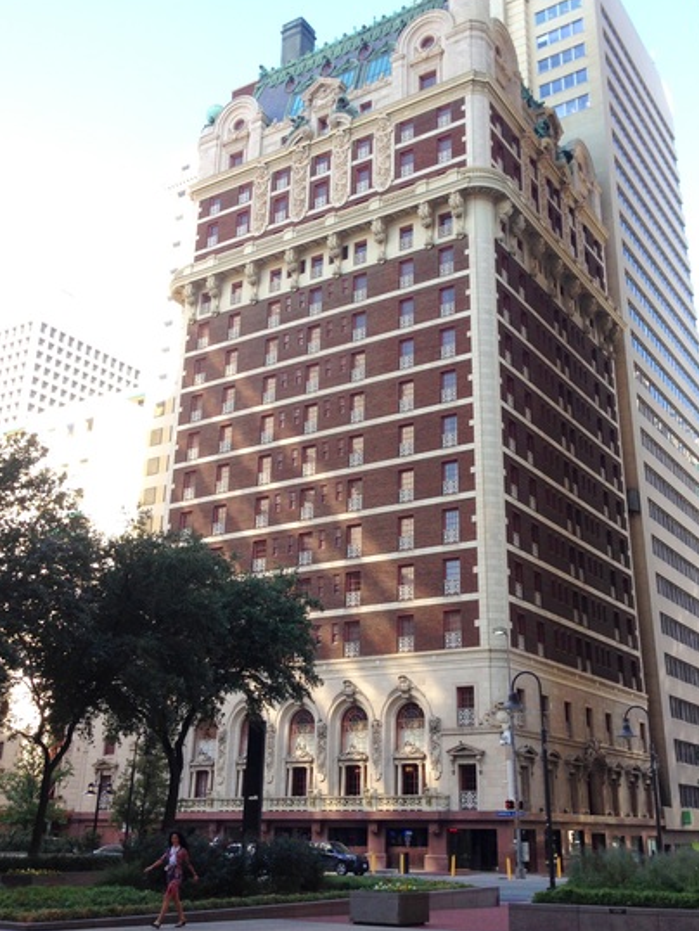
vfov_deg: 48.8
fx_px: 1022
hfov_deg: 37.7
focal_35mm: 38
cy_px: 403
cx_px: 388
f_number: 2.4
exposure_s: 1/184
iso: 50
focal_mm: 4.12
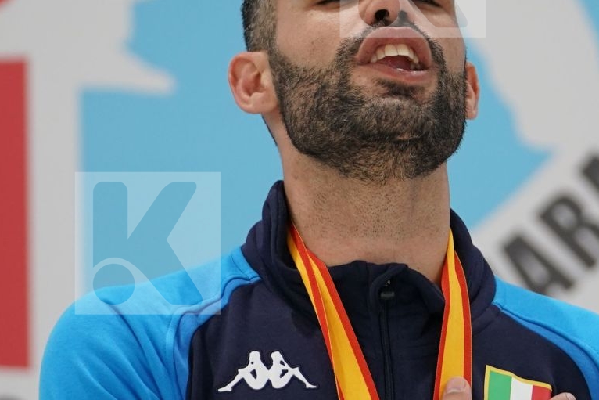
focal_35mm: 599
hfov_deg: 3.4
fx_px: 9968
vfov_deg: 2.3
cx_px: 413
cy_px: 243
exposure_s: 1/250
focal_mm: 170
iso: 800
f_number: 2.8
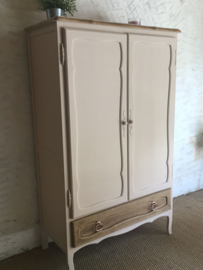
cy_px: 138
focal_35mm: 38
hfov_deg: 37.7
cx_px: 113
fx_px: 297
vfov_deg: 49.0
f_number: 2.4
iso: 25
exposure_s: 1/33
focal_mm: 3.3
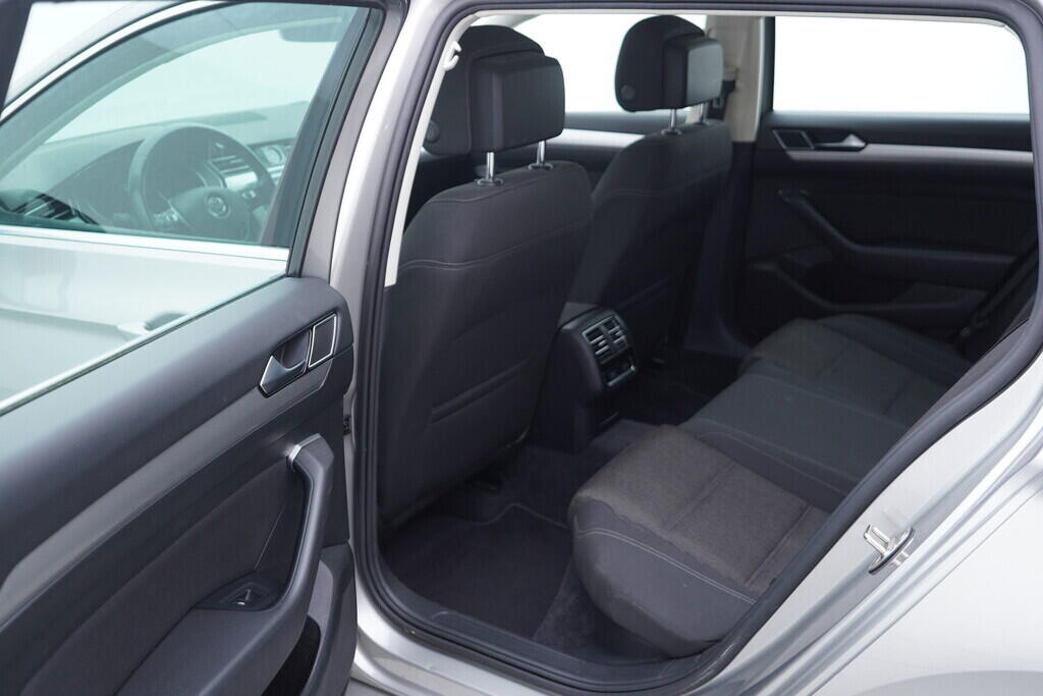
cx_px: 522
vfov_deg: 36.9
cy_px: 348
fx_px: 1043
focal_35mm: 36
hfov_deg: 53.1
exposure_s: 1/40
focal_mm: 24
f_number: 2.8
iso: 200
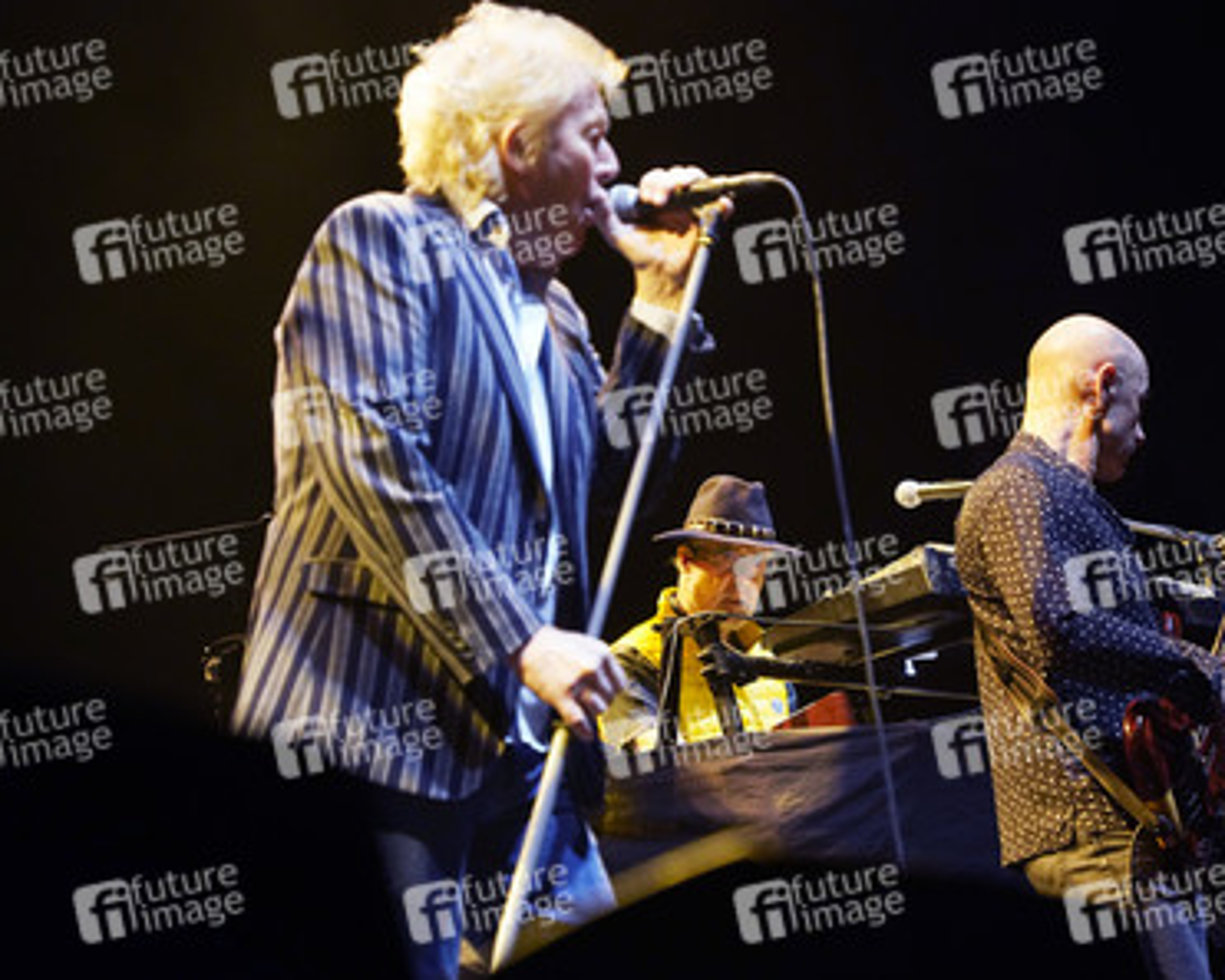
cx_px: 731
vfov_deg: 12.6
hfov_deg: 15.8
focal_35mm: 122
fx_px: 4424
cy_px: 492
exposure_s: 1/200
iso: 3200
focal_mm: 107
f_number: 5
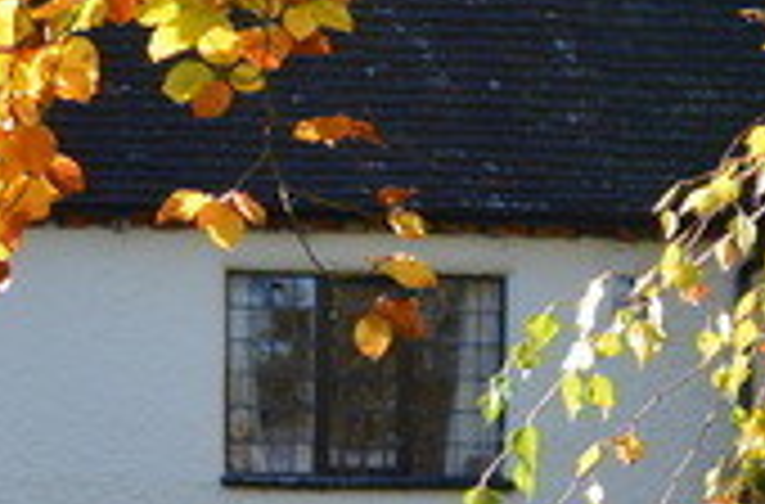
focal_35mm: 294
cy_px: 308
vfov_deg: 4.6
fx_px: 6224
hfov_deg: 7.0
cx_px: -112
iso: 200
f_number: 6.3
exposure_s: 1/160
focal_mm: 52
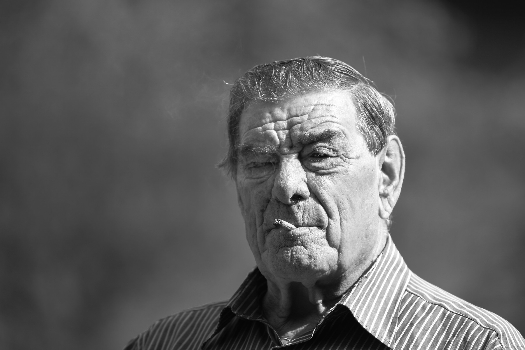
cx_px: 262
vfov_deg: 4.6
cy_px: 175
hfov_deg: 6.9
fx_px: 4375
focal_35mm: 300
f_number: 3.5
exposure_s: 1/800
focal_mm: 200
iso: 200
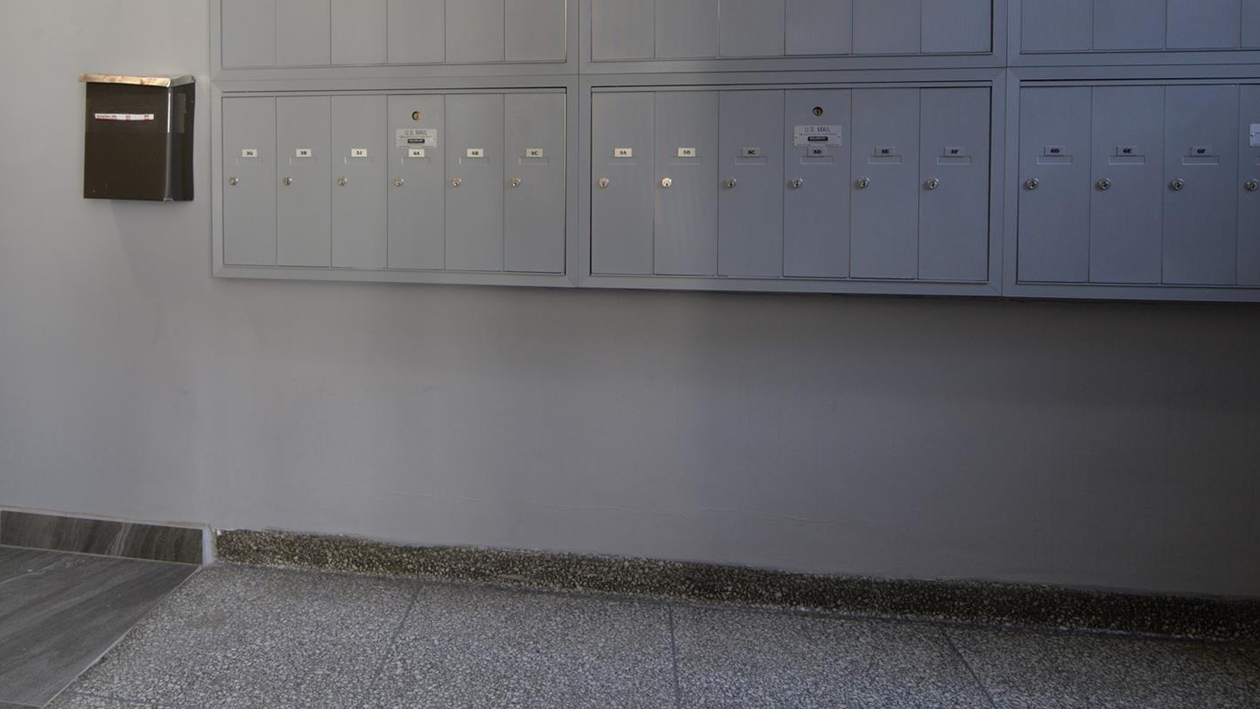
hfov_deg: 75.3
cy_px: 197
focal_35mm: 24
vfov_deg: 46.4
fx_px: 802
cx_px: 496
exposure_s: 1/60
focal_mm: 16
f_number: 4
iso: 560
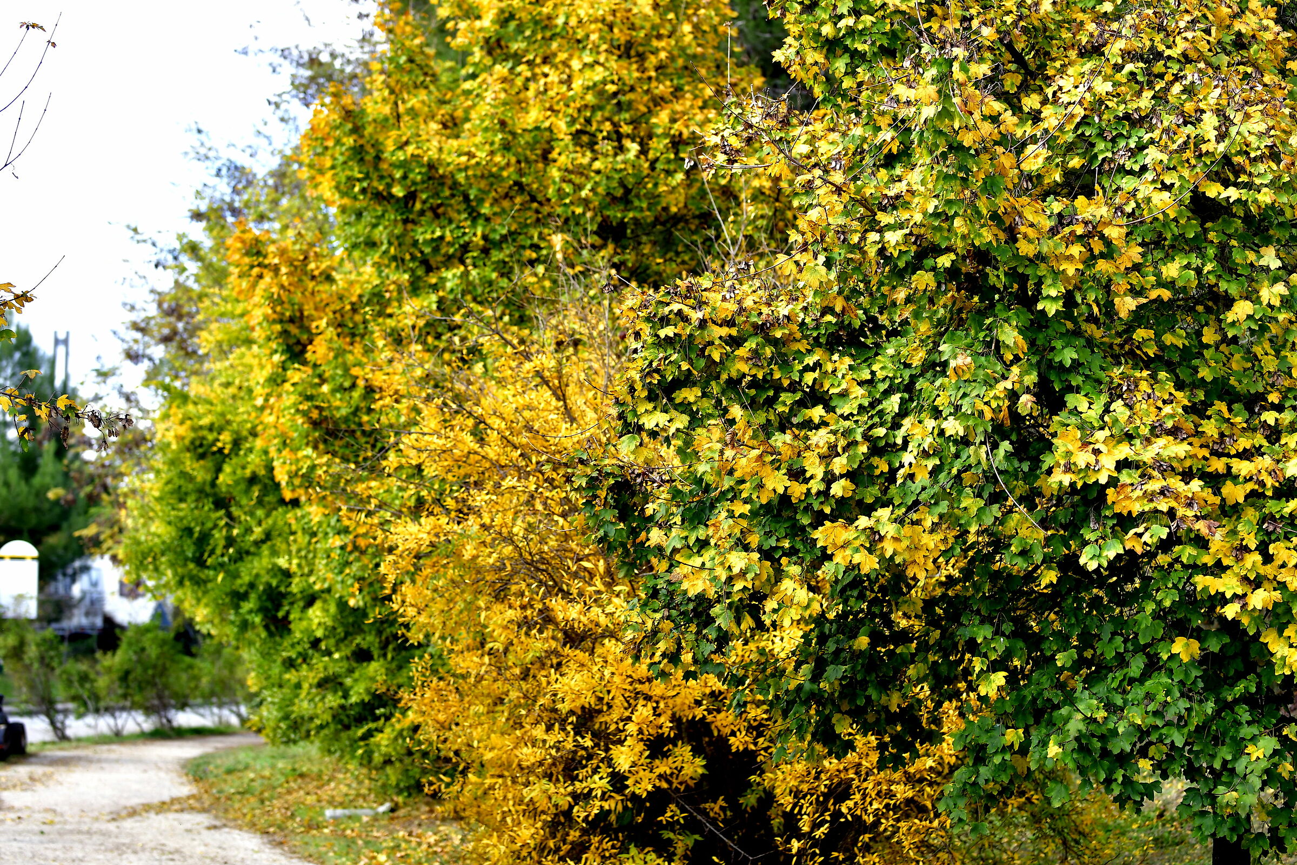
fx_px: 2702
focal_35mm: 75
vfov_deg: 18.2
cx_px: 648
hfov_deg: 27.0
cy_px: 432
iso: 200
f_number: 3.5
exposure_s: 1/500
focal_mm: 50
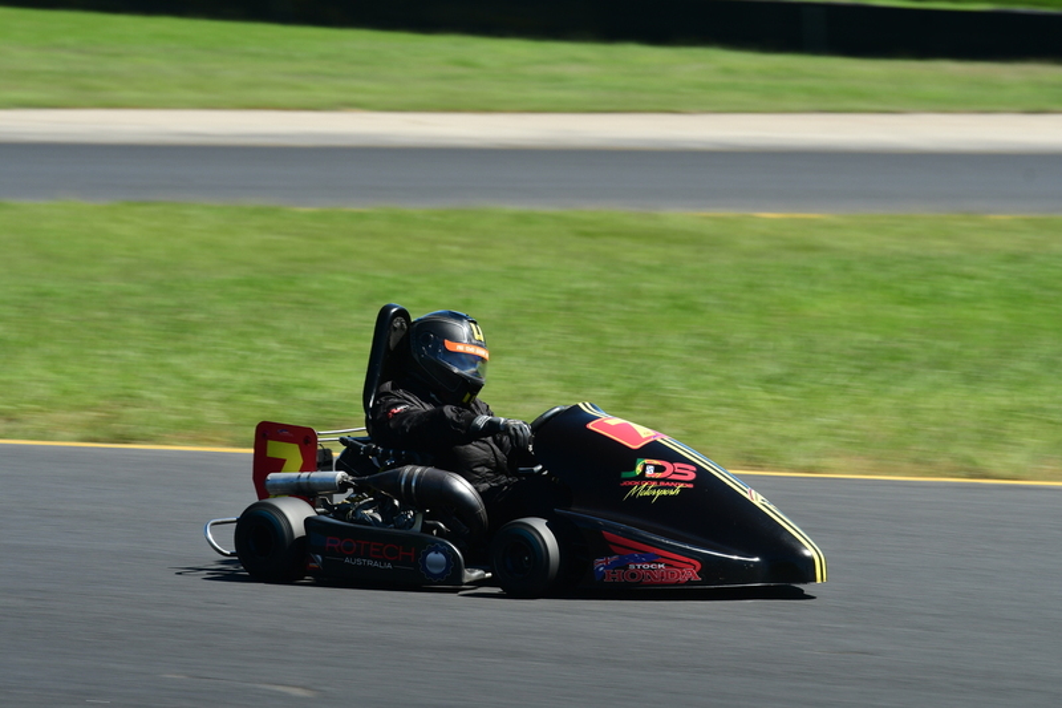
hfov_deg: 7.2
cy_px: 354
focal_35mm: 285
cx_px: 531
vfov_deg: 4.8
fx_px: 8405
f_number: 11
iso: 250
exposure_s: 1/250
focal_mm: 190
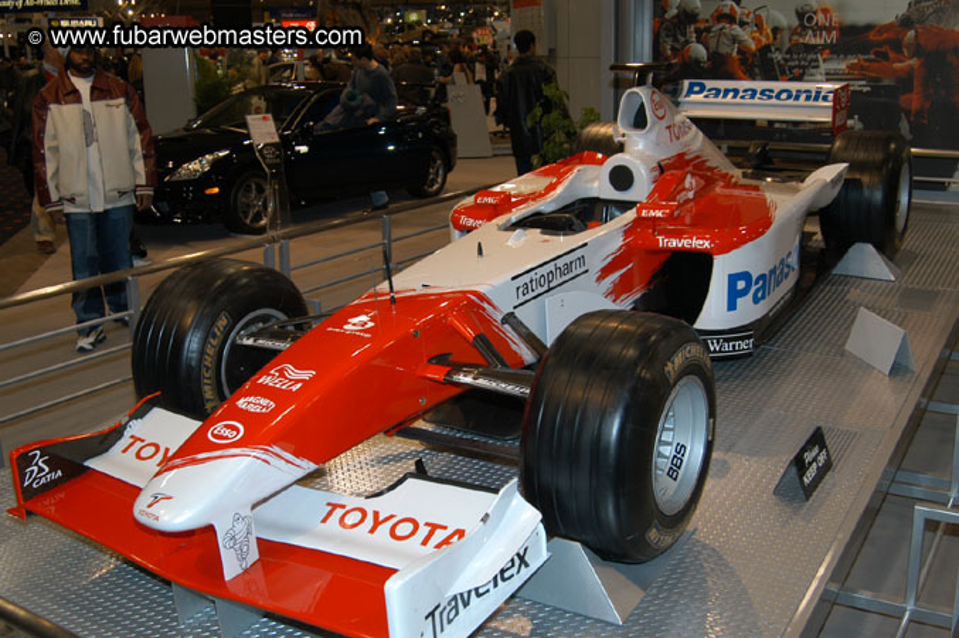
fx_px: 958
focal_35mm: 36
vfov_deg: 36.8
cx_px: 480
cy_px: 319
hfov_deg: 53.2
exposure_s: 1/60
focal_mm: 24
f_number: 5
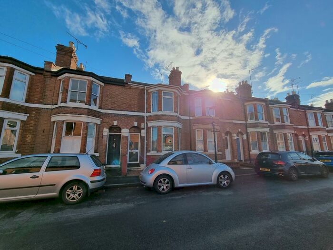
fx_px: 125
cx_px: 166
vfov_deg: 89.9
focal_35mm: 13
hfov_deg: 106.2
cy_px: 125
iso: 50
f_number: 2.2
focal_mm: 2.2
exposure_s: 1/1968
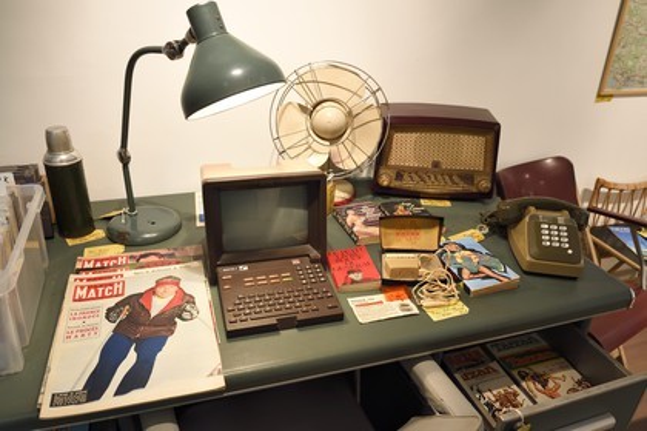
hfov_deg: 69.4
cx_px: 324
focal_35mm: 26
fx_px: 467
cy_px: 216
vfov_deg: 49.6
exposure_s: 1/60
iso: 1600
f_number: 9
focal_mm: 26
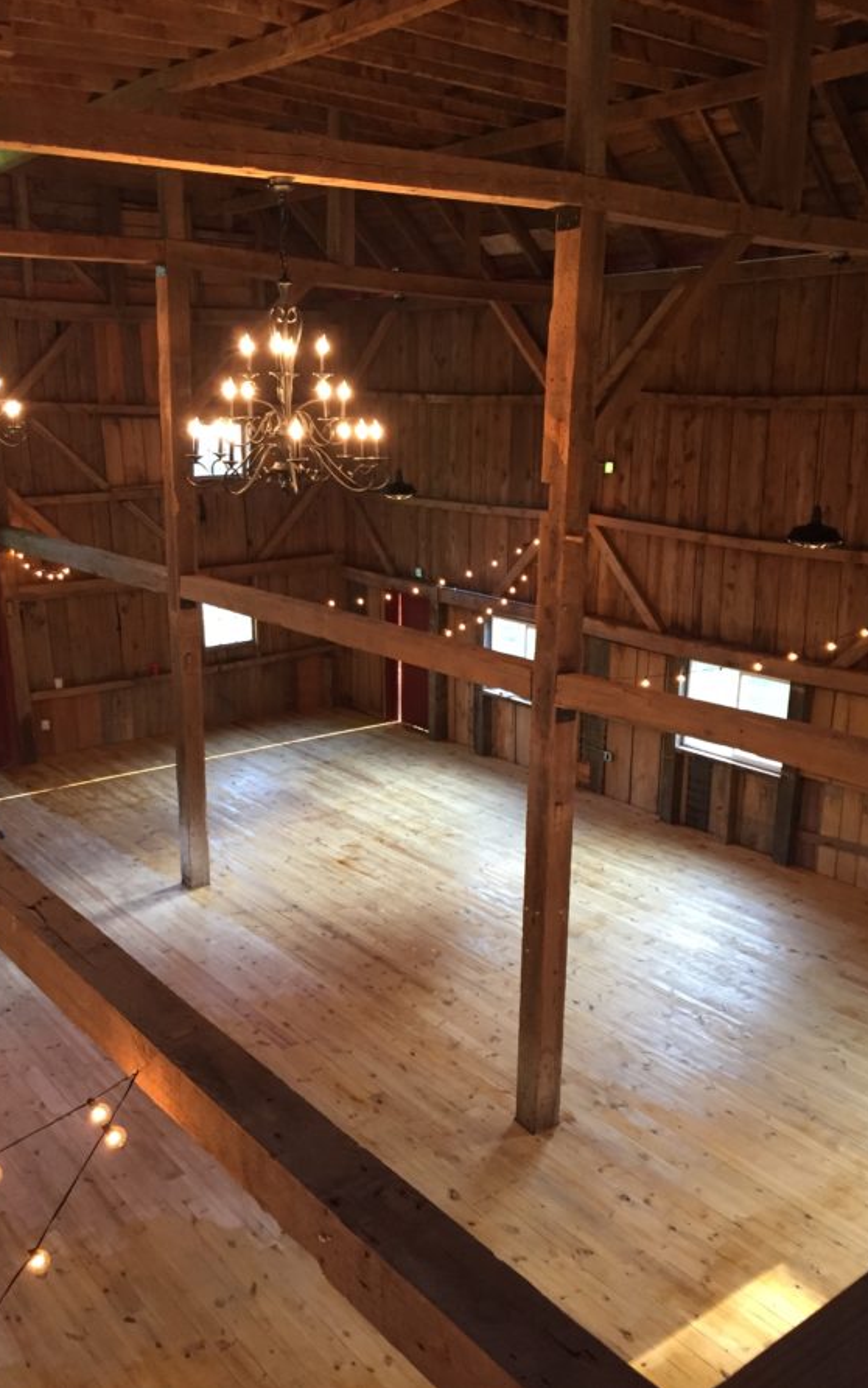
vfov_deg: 61.2
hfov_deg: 40.6
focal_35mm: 31
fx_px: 1173
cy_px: 691
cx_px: 382
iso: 160
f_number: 2.2
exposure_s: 1/30
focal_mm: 4.15
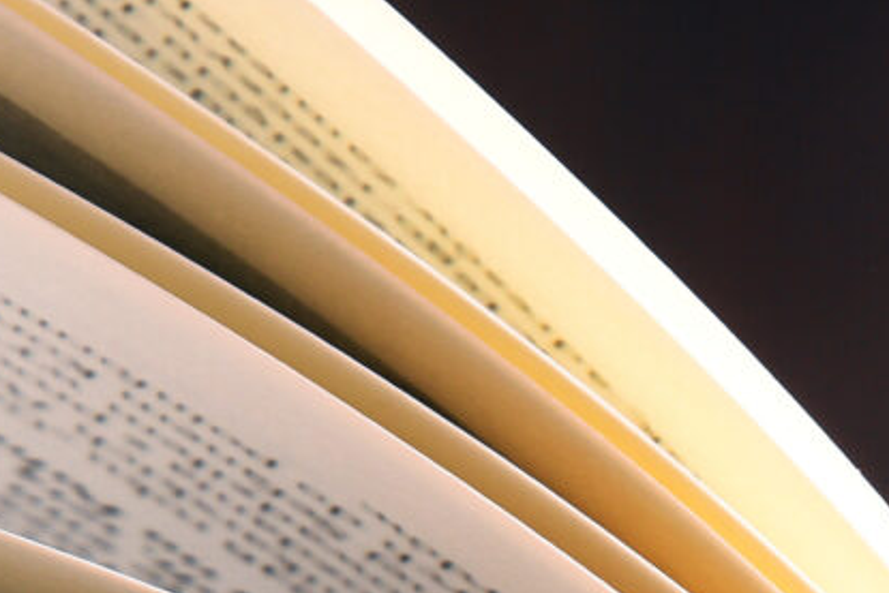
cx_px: 1975
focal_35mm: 1851
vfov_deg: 0.7
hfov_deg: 1.1
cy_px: 1450
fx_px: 45723
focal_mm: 300
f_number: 9
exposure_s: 1/125
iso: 100
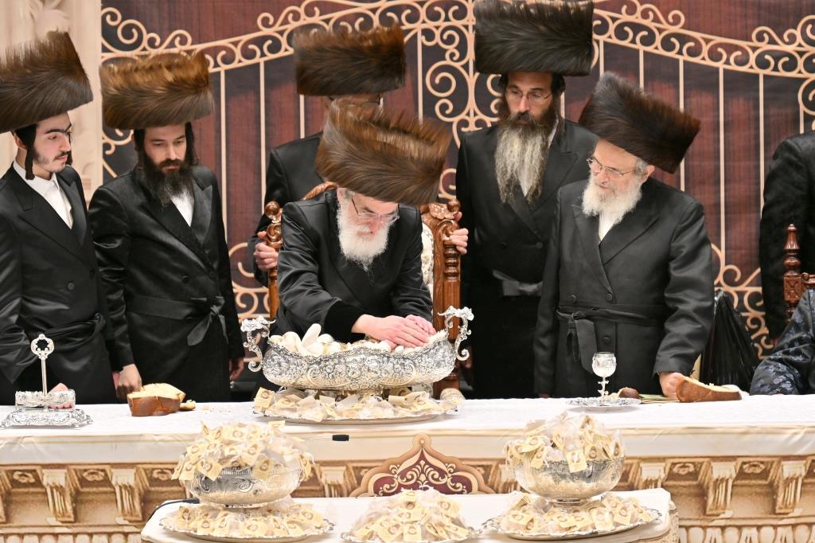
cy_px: 272
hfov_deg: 6.9
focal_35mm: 300
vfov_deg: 4.6
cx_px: 408
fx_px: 6789
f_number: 2.8
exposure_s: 1/400
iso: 320
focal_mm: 200
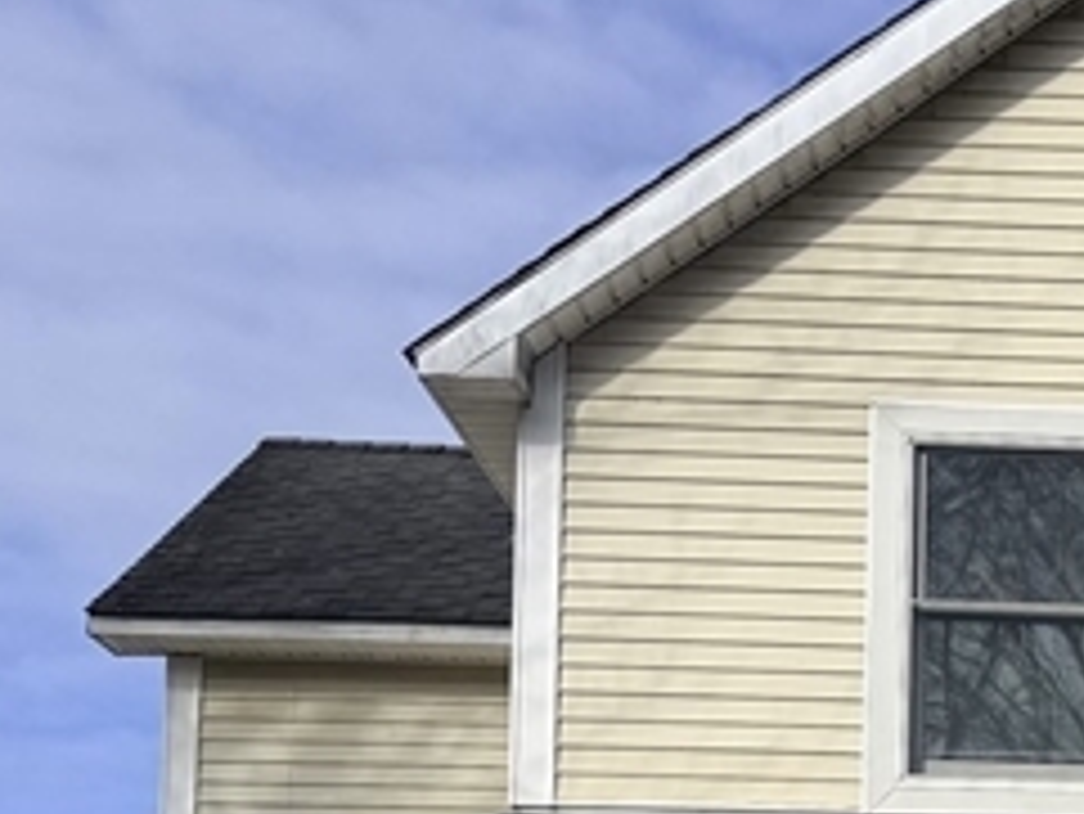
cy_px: 1241
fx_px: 3196
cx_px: 1417
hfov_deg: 18.0
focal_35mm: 102
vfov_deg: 13.6
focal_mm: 6.76
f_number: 1.78
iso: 80
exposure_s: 1/5714
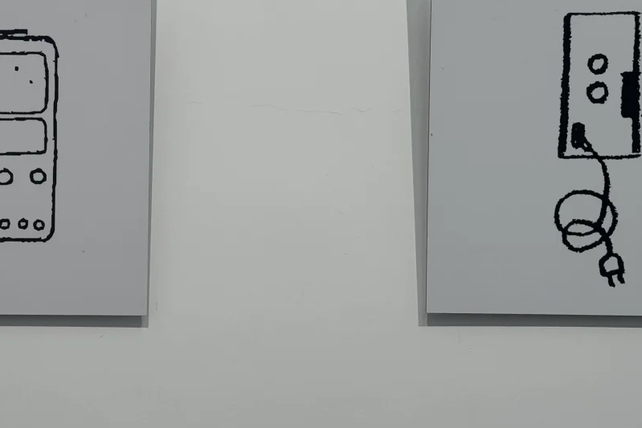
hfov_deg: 22.6
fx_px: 1605
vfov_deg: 15.2
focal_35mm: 90
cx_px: 251
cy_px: 124
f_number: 1.78
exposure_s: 1/282
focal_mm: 6.76
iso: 64
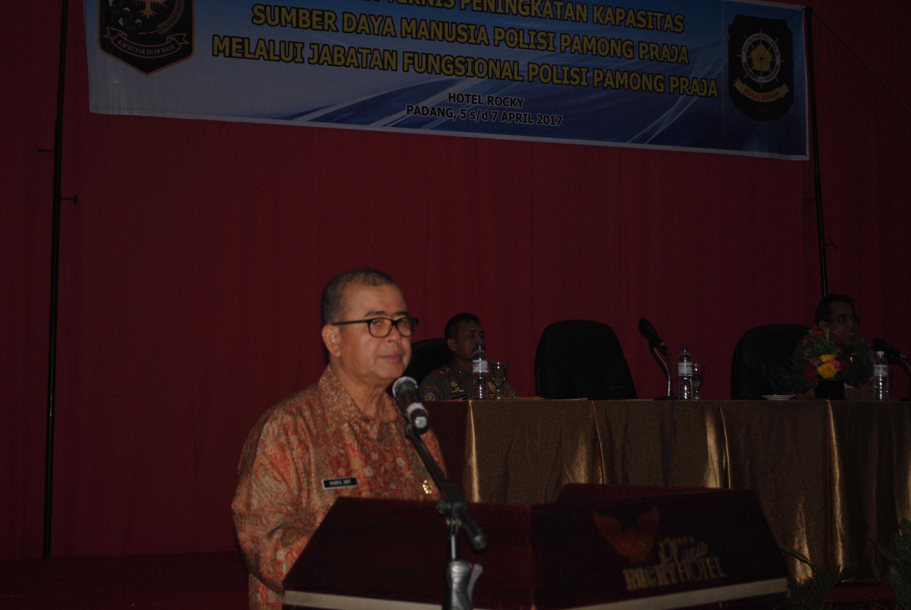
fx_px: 1710
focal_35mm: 68
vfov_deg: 20.2
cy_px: 305
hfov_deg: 29.8
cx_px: 456
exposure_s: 1/60
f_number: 5.3
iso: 200
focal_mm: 45
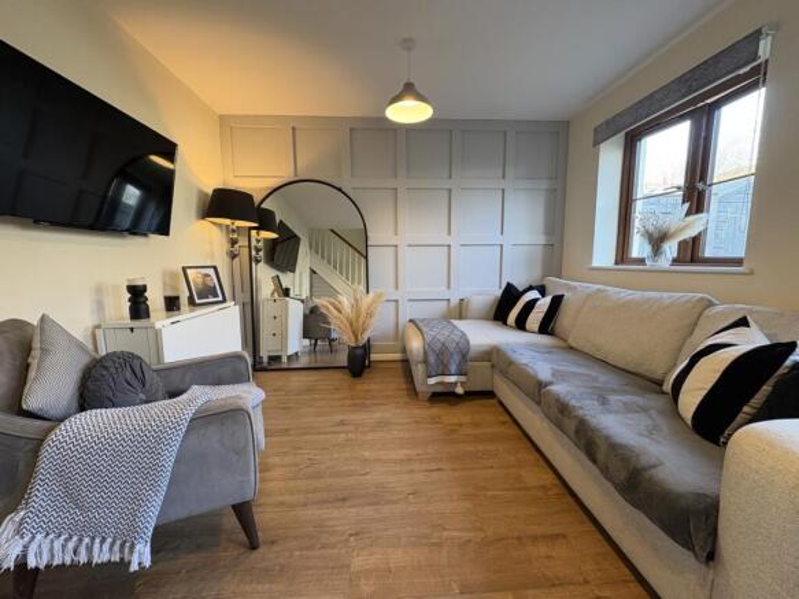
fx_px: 323
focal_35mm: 14
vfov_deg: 85.7
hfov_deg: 102.1
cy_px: 300
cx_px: 400
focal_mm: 2.22
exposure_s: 1/78
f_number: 2.2
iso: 200
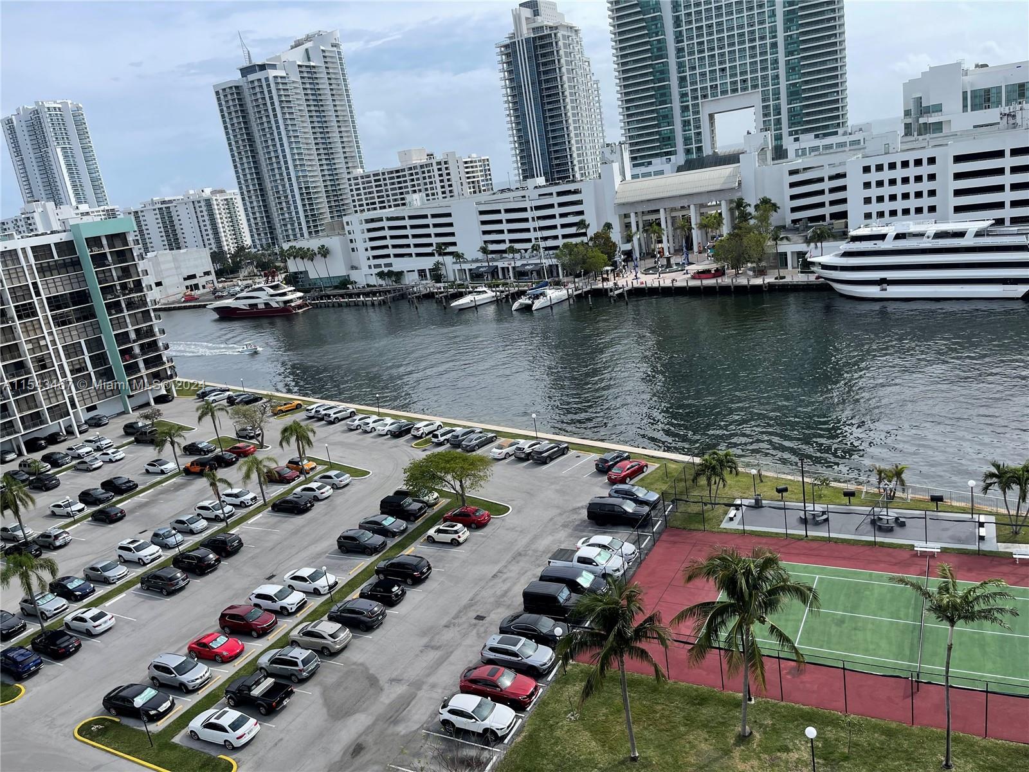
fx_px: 743
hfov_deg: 69.4
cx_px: 514
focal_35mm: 25
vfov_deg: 54.9
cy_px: 386
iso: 32
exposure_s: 1/2660
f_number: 1.6
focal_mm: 5.1
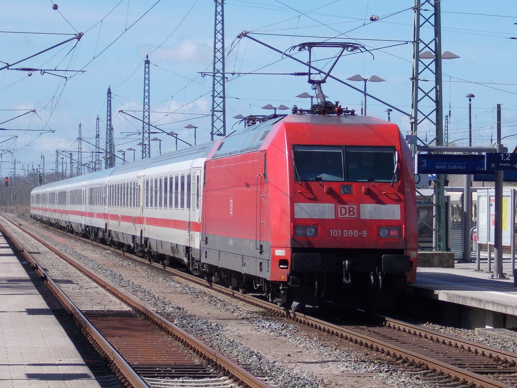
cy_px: 194
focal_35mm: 130
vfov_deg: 11.4
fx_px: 1942
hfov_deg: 15.2
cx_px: 258
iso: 80
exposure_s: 1/250
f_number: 6.5
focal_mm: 23
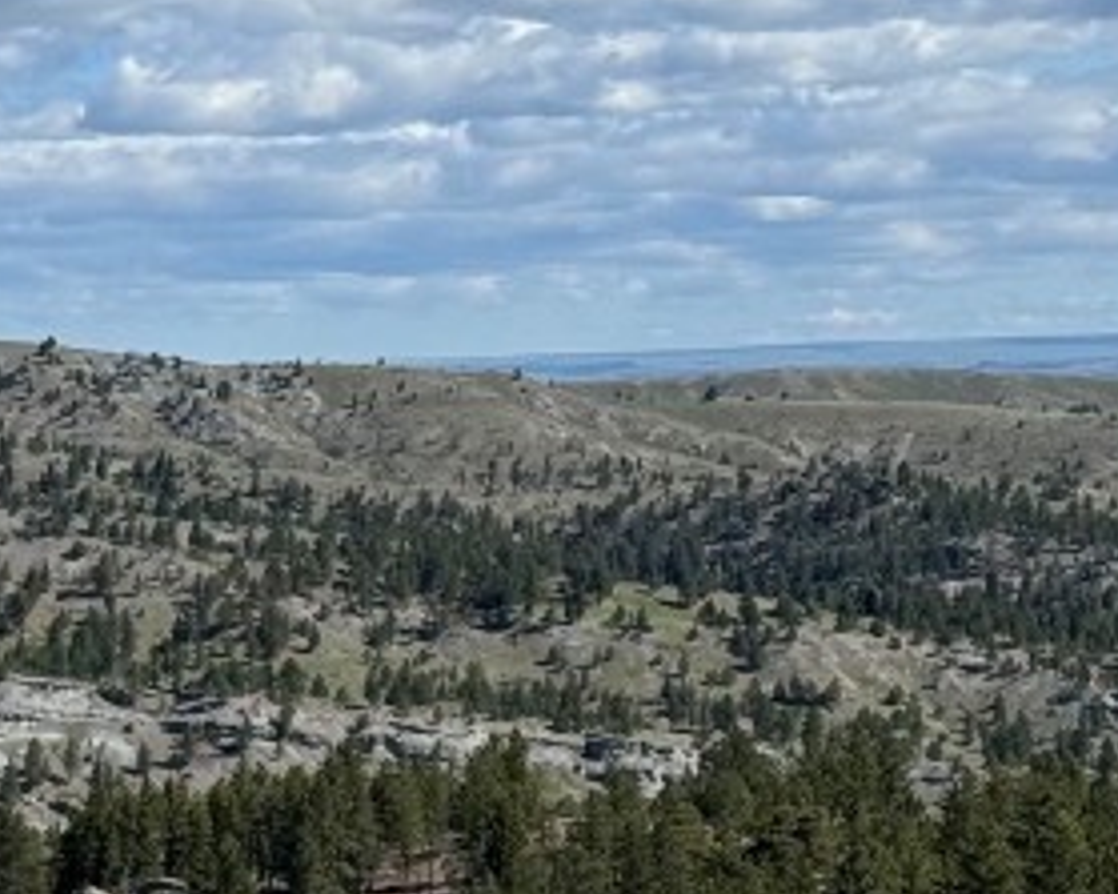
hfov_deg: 10.8
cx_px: -577
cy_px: 609
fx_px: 5689
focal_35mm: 172
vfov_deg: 9.0
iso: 64
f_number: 1.78
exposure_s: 1/7092
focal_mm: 6.76
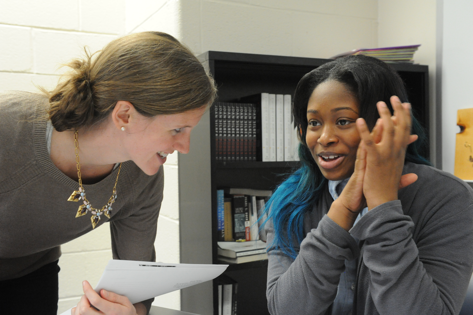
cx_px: 236
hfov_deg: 46.4
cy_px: 158
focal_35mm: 42
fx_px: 551
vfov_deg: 31.9
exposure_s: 1/80
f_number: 5
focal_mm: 42
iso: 6400
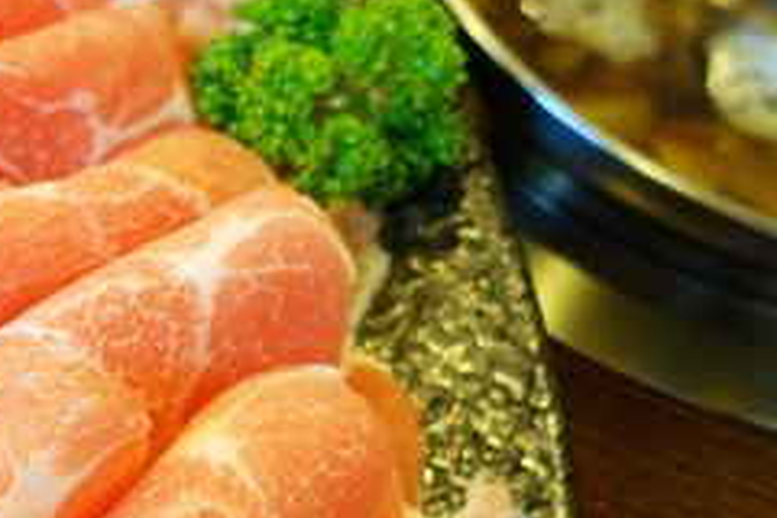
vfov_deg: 20.7
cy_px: 400
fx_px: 1403
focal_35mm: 65
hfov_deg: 27.5
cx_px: -136
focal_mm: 8.8
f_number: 1.8
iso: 125
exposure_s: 1/30
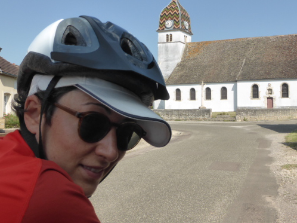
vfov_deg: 32.1
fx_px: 386
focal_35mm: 45
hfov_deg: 42.0
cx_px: 171
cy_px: 104
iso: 160
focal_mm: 6.1
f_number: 3.7
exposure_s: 1/1000
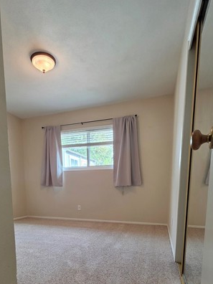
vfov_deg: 73.3
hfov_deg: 63.0
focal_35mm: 21
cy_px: 214
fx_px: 172
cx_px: 87
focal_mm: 2.2
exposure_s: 1/120
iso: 250
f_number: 1.9
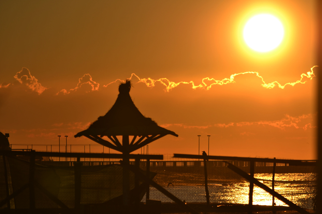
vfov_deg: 3.5
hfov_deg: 5.3
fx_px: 3488
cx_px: 161
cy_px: 107
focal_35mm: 390
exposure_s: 1/1250
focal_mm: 260
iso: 100
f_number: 9
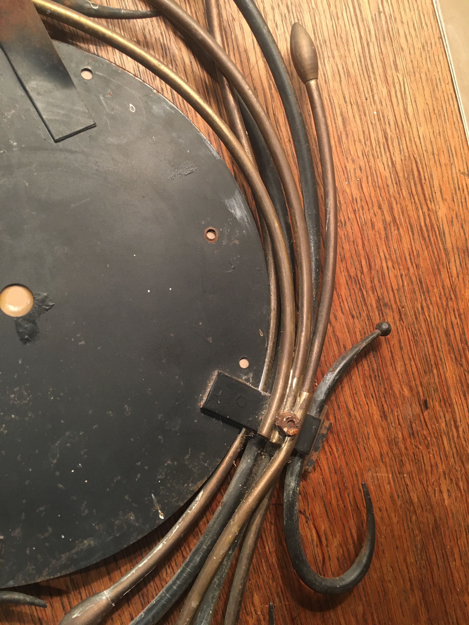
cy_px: 312
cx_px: 234
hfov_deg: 48.2
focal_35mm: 29
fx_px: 524
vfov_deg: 61.7
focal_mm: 4.15
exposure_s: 1/33
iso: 200
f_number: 2.2
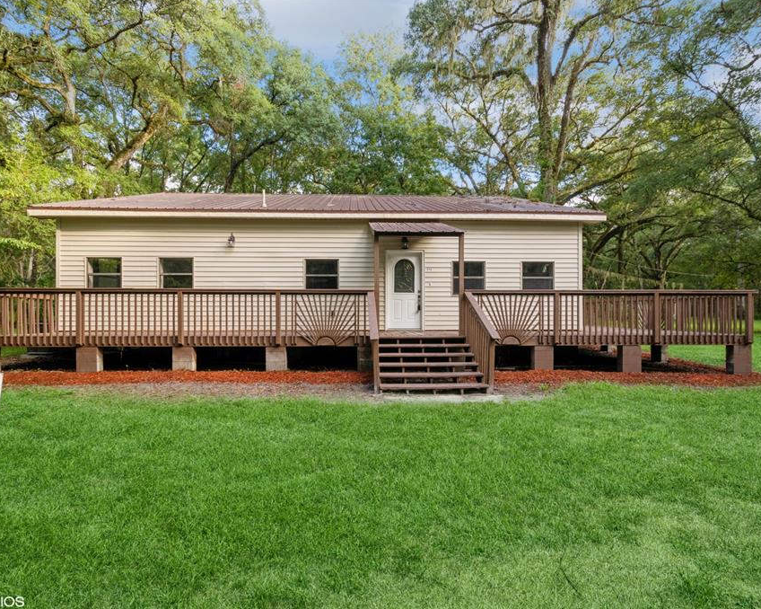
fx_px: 383
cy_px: 304
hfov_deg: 89.6
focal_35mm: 17
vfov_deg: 77.0
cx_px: 369
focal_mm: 10
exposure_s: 1/20
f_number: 8
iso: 200
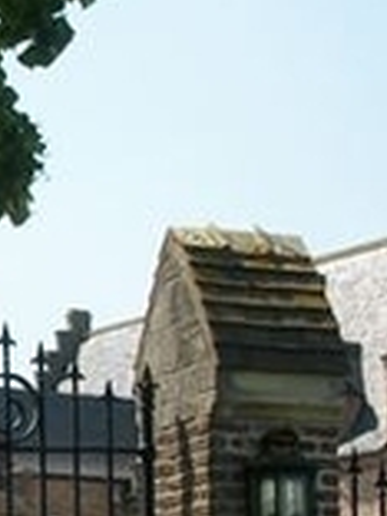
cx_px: -103
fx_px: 1833
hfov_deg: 11.7
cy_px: 480
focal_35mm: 123
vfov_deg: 15.8
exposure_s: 1/160
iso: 80
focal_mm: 5.7
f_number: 8.8
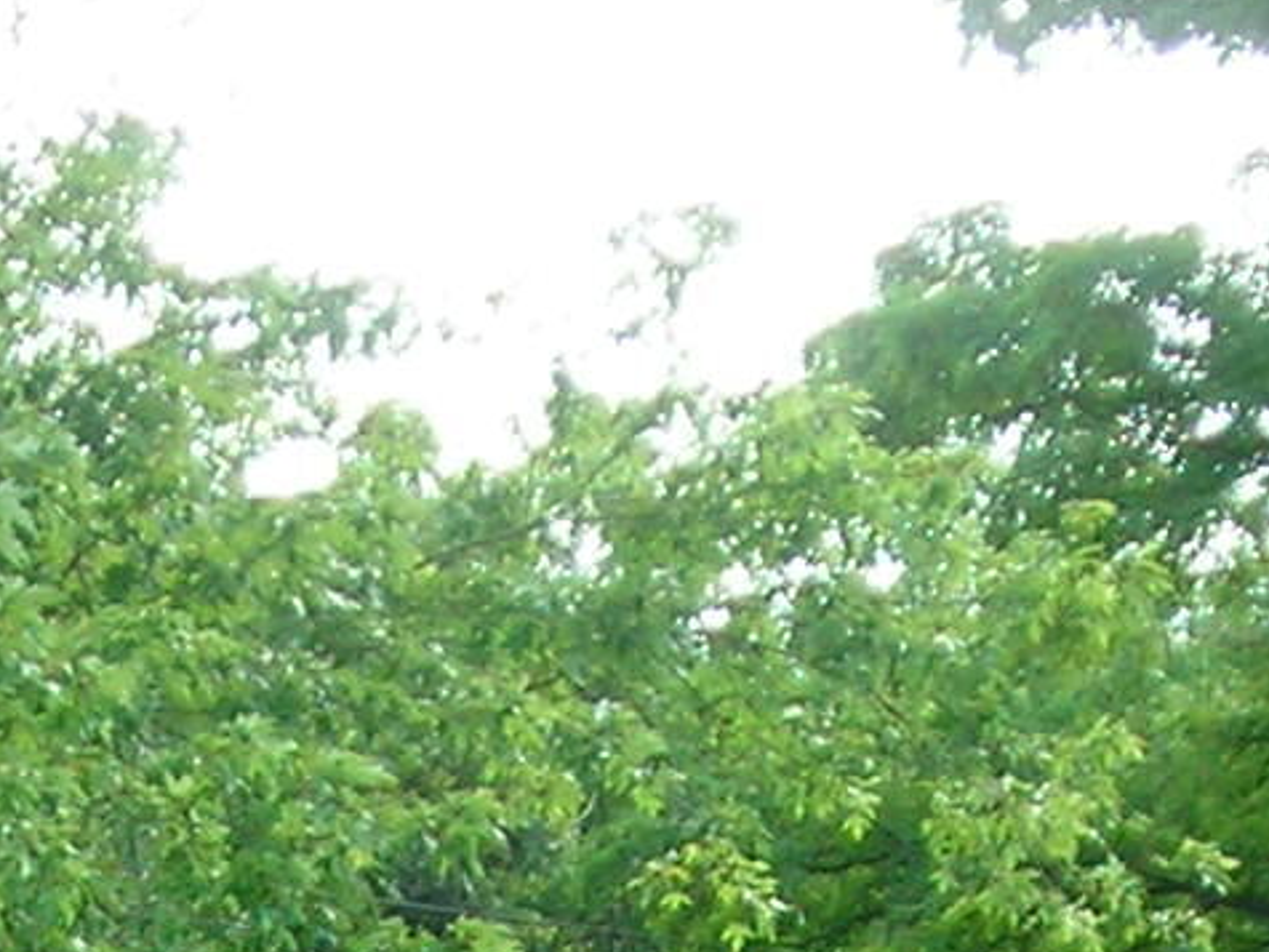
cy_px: 2109
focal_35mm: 207
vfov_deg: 6.9
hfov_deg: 9.5
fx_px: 7588
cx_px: 251
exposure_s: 1/98
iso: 50
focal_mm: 6.3
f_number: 3.2
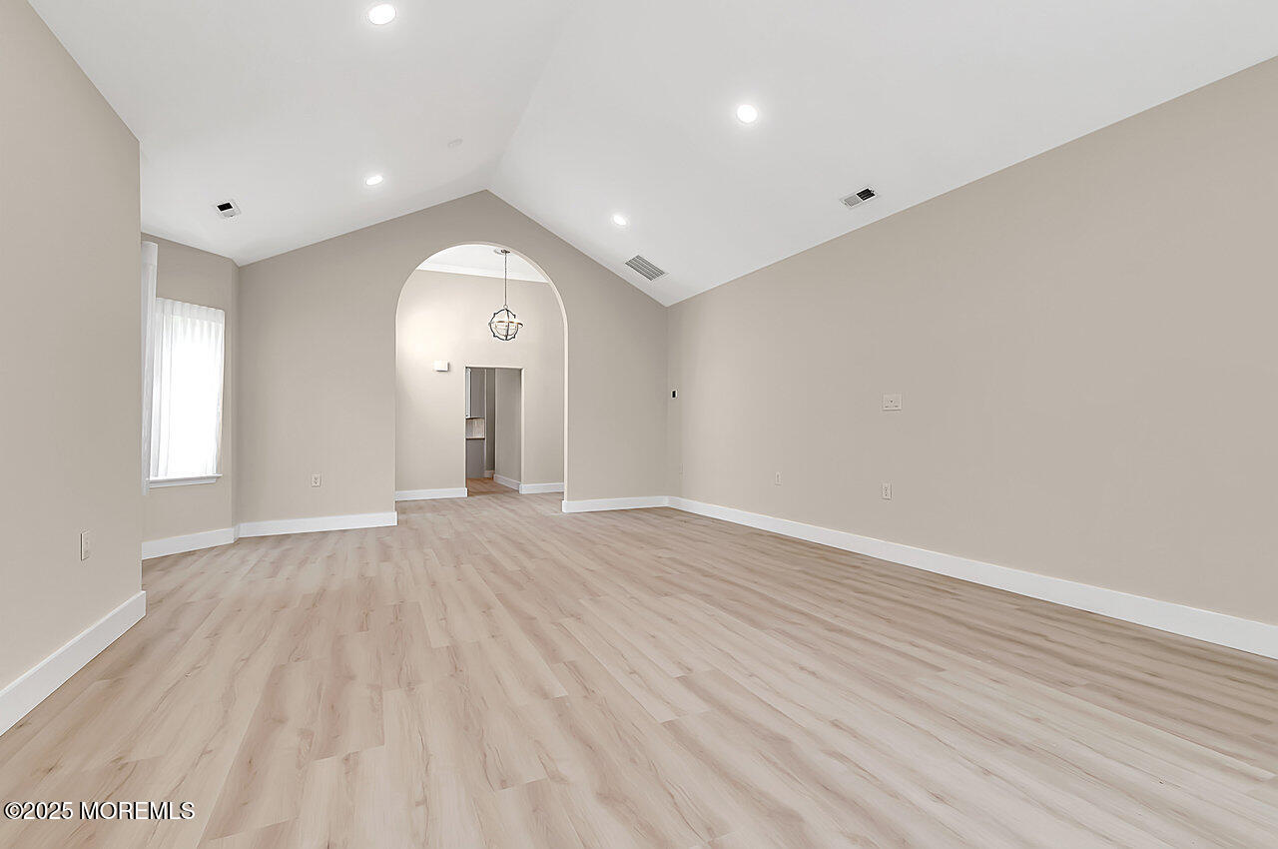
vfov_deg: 77.2
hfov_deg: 100.5
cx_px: 639
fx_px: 532
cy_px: 424
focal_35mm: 15
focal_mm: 10
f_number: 6.3
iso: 200
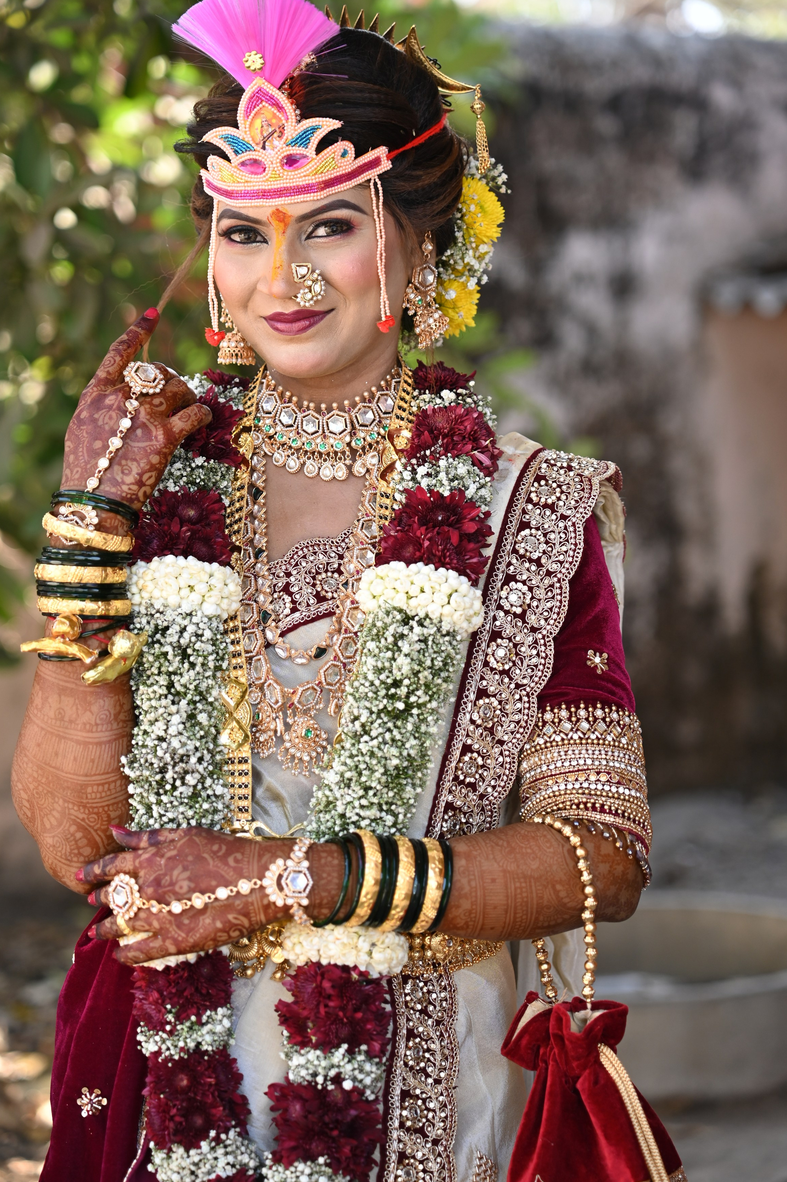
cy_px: 565
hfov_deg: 15.5
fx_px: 2890
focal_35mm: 88
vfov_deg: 23.1
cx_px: 357
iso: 160
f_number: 2.8
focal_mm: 75
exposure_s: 1/200
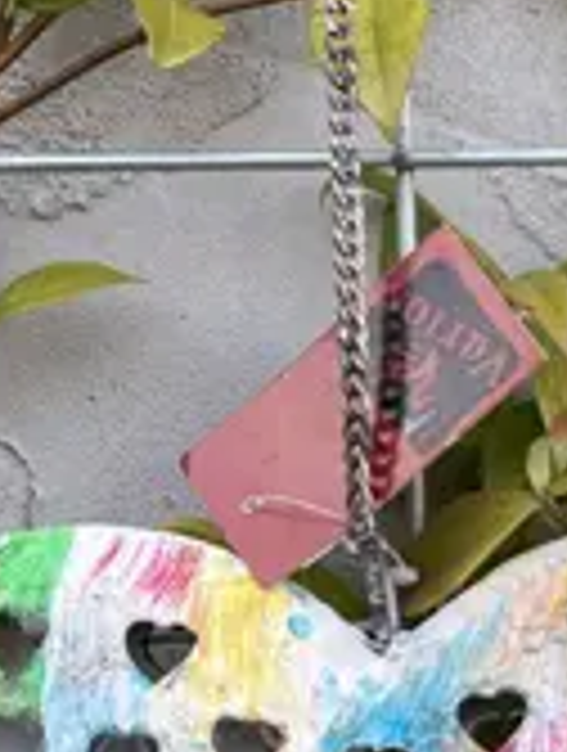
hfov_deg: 13.7
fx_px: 2328
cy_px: 666
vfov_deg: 18.1
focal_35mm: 107
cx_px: 585
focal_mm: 3.99
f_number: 1.8
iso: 32
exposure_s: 1/122
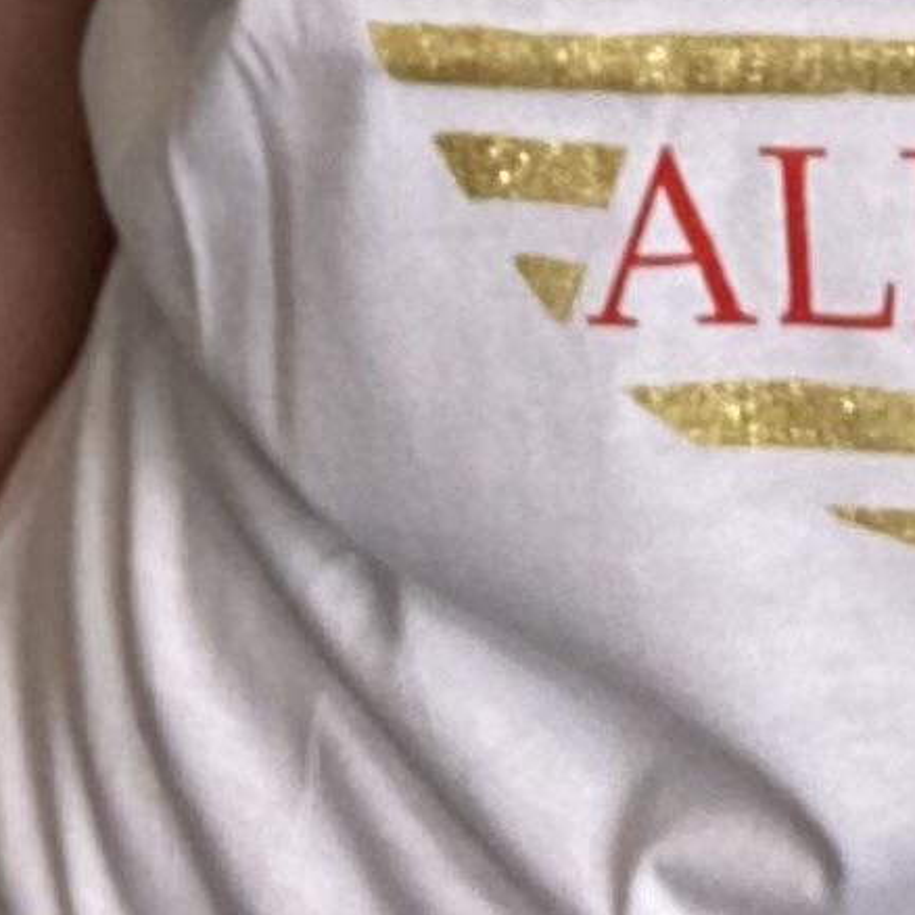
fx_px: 5592
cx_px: 802
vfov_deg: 7.7
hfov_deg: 9.3
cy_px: -2137
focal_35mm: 187
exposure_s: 1/50
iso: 125
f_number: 2.2
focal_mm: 2.71
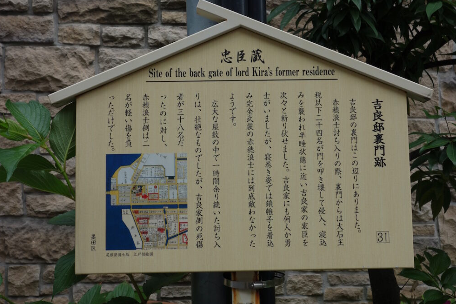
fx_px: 633
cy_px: 152
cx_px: 227
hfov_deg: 39.6
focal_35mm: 50
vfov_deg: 27.0
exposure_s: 1/320
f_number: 5
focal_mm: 18.02
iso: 125
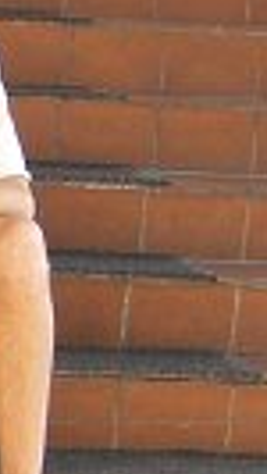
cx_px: -1121
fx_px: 3128
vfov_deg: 8.6
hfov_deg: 4.2
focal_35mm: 249
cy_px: 574
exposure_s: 1/125
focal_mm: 6.3
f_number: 3.1
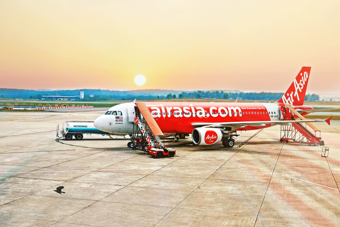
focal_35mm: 42
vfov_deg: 31.9
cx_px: 170
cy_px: 114
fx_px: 397
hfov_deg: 46.4
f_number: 3.2
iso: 400
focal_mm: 27.7
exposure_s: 1/3800
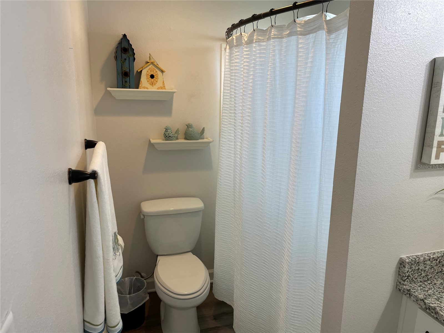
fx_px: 333
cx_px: 222
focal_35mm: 26
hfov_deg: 67.3
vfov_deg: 53.1
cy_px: 166
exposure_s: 1/120
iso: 100
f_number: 1.6
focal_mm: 4.2
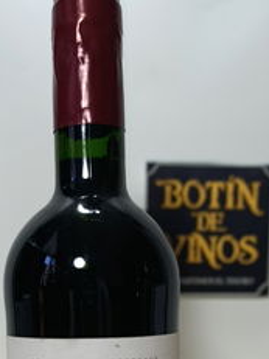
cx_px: 109
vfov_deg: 33.4
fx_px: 550
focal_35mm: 53
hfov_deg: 27.4
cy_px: 350
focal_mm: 6.11
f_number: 1.65
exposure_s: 1/100
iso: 104
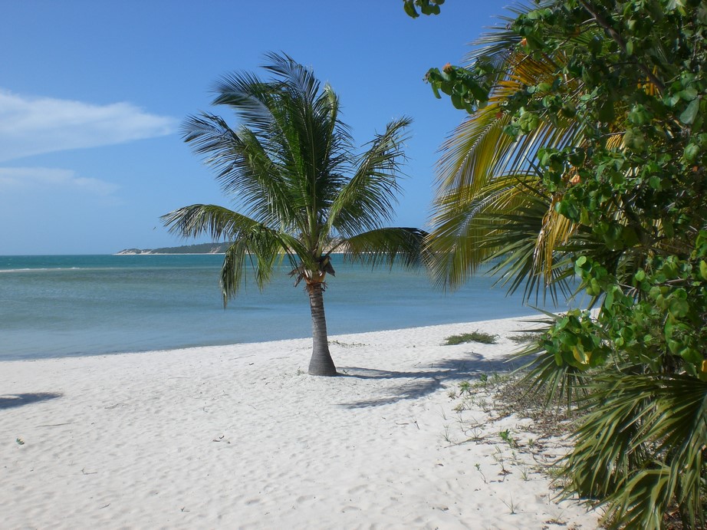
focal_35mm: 38
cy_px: 265
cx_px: 354
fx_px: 776
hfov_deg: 49.0
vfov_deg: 37.7
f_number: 4.4
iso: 50
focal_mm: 6.3
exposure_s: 1/800
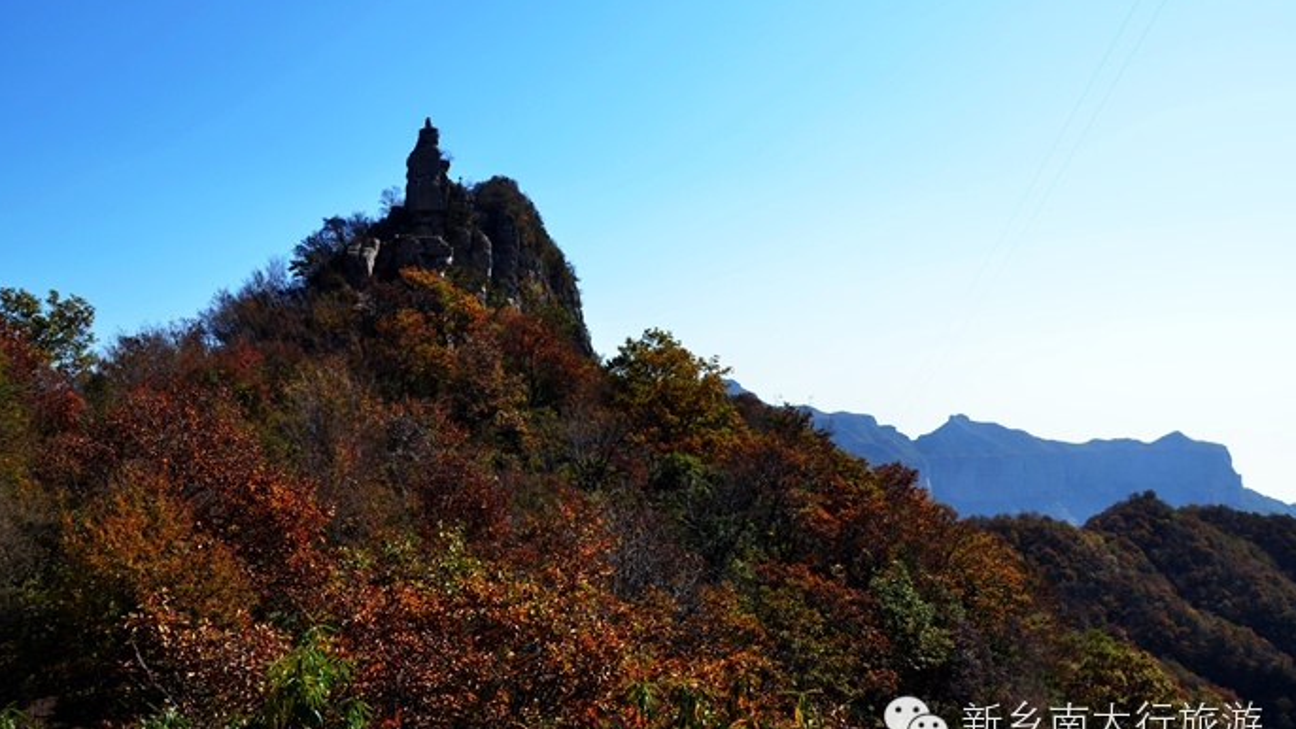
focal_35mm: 32
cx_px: 644
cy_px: 353
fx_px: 1100
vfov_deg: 36.7
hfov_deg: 61.0
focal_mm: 20
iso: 110
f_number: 8
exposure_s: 1/250
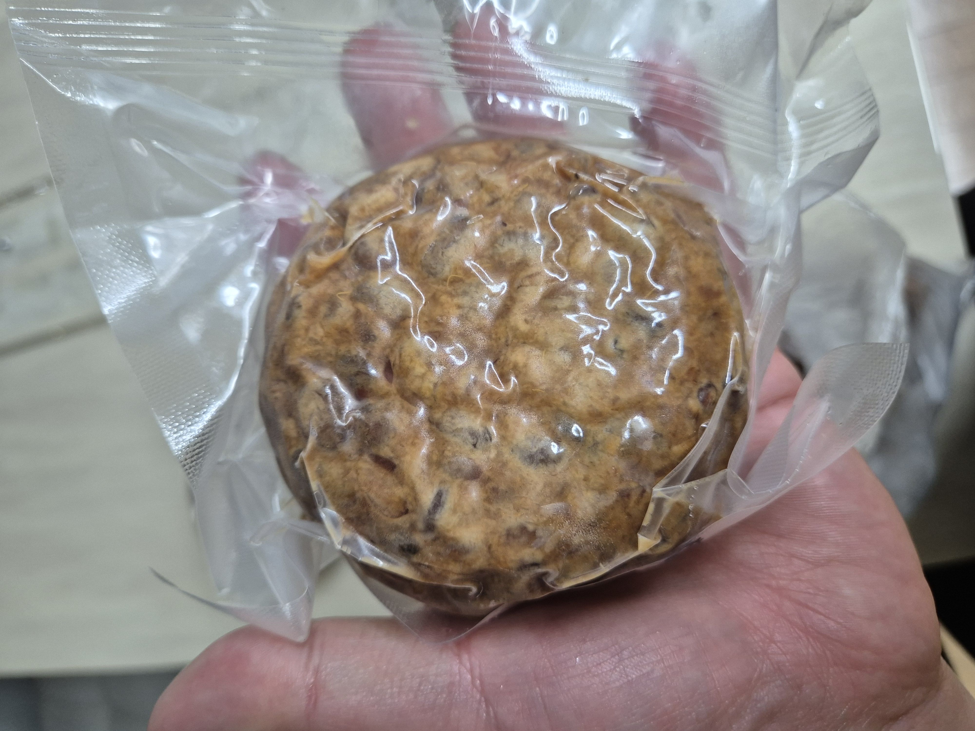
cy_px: 366
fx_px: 648
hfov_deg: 73.9
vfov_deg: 58.9
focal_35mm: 23
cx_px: 488
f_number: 1.8
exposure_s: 1/120
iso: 250
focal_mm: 5.4
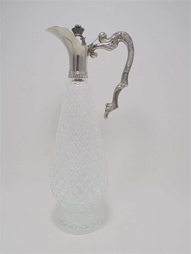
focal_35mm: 38
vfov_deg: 49.0
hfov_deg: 37.7
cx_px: 96
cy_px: 127
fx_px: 280
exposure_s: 1/60
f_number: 4.2
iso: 100
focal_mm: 6.9
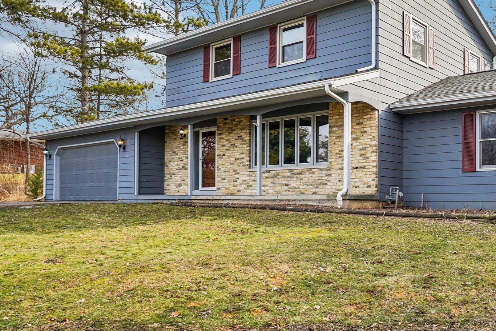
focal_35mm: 33
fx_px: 455
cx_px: 360
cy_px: 83
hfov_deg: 55.0
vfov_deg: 38.9
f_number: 8
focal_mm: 22
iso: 100
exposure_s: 1/100
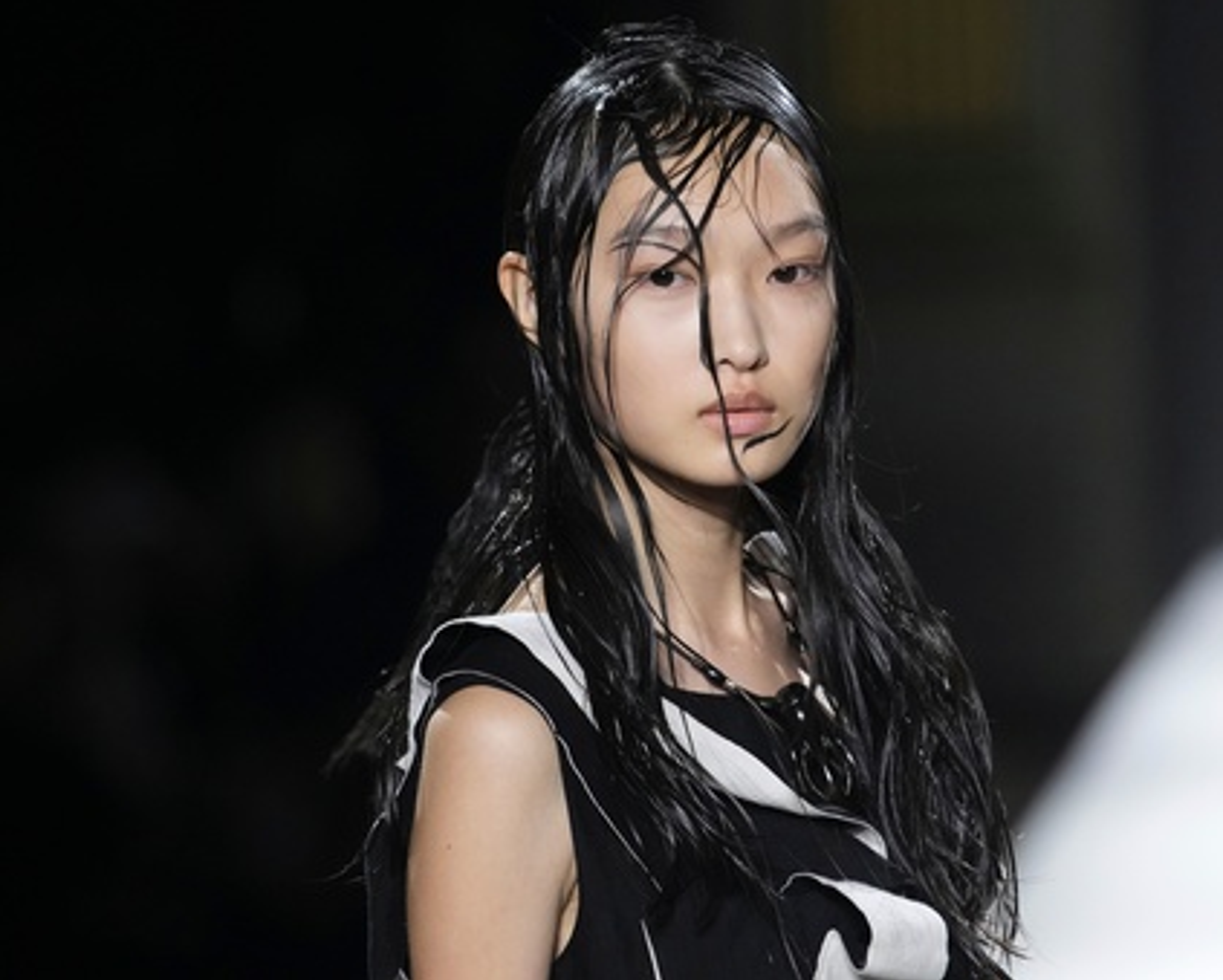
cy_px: 490
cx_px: 639
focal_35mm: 337
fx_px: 12207
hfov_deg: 5.7
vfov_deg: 4.6
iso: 3200
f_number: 4
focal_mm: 198
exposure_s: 1/800
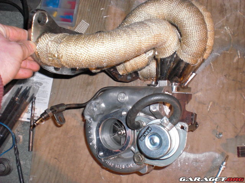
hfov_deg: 49.0
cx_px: 122
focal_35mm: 38
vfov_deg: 37.7
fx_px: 269
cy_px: 92
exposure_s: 1/60
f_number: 3.1
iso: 200
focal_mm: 6.3
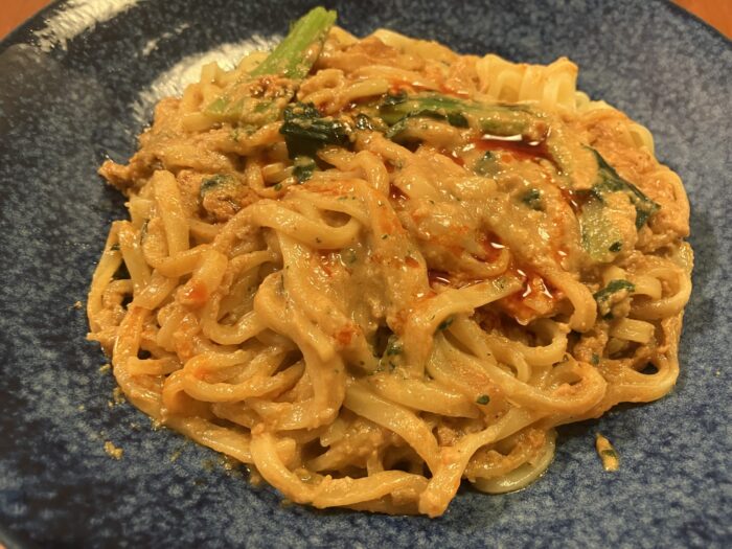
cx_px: 366
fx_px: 592
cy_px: 274
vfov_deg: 49.7
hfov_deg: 63.4
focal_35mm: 28
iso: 250
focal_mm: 3.99
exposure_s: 1/33
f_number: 1.8
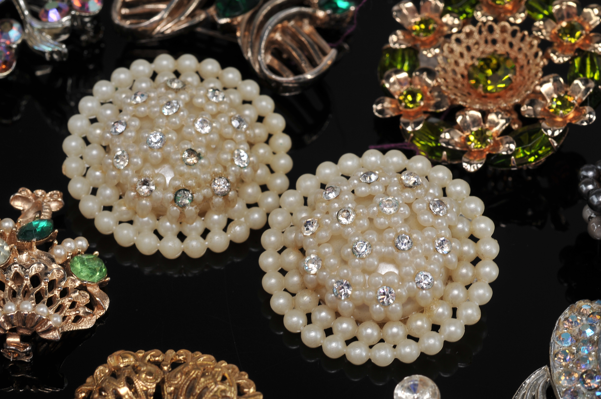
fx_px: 1501
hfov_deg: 22.6
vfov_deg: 15.2
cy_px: 200
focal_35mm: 90
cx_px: 300
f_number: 14
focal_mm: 60
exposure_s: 1/200
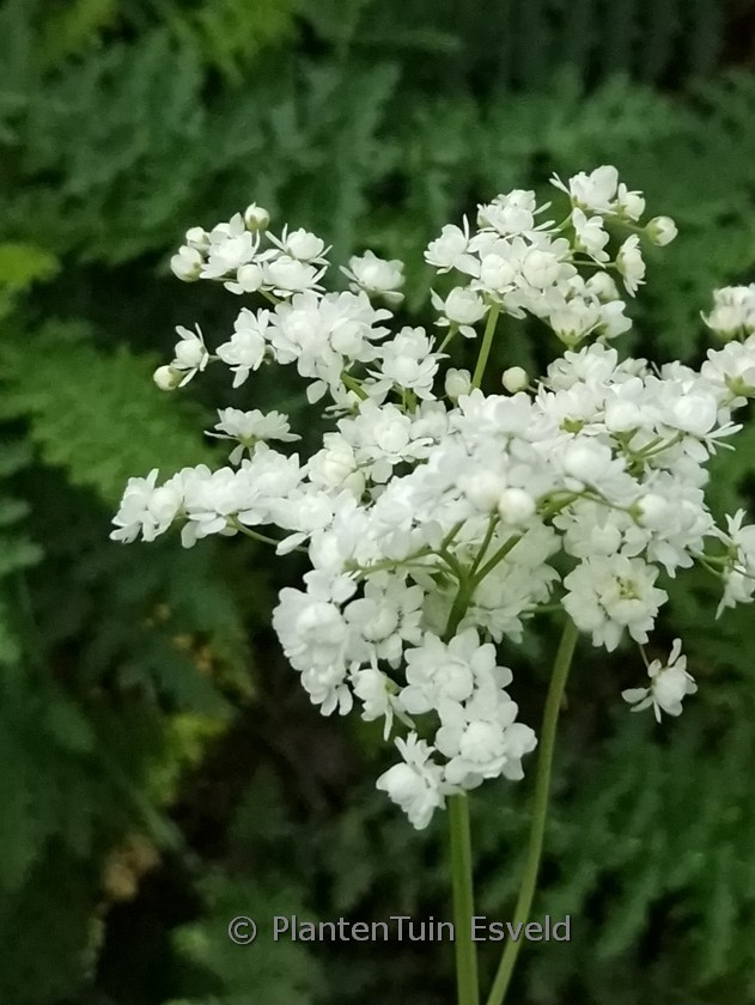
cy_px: 400
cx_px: 402
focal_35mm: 28
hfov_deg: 49.8
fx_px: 813
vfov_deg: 62.8
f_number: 1.8
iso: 800
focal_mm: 5.4
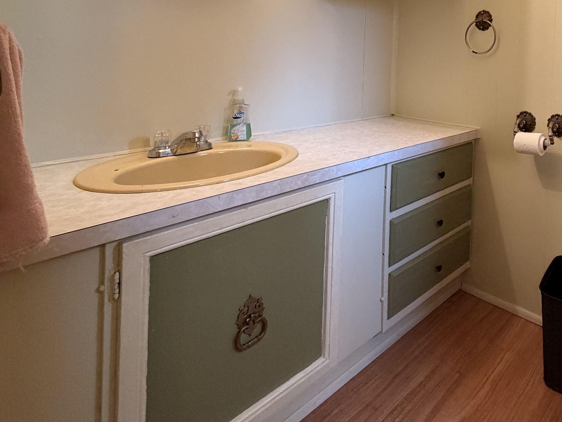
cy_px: 63
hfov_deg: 64.5
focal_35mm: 24
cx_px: 459
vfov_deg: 51.8
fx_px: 390
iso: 500
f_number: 2.2
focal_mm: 2.22
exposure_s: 1/60
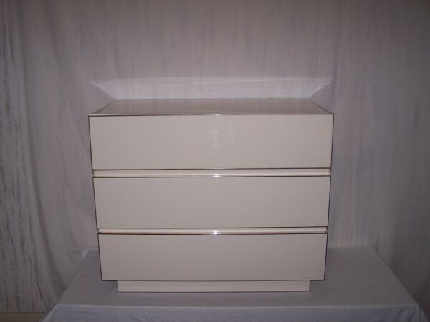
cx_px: 215
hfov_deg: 49.0
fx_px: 472
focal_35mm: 38
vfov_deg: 37.7
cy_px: 161
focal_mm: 6.3
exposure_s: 1/60
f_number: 2.8
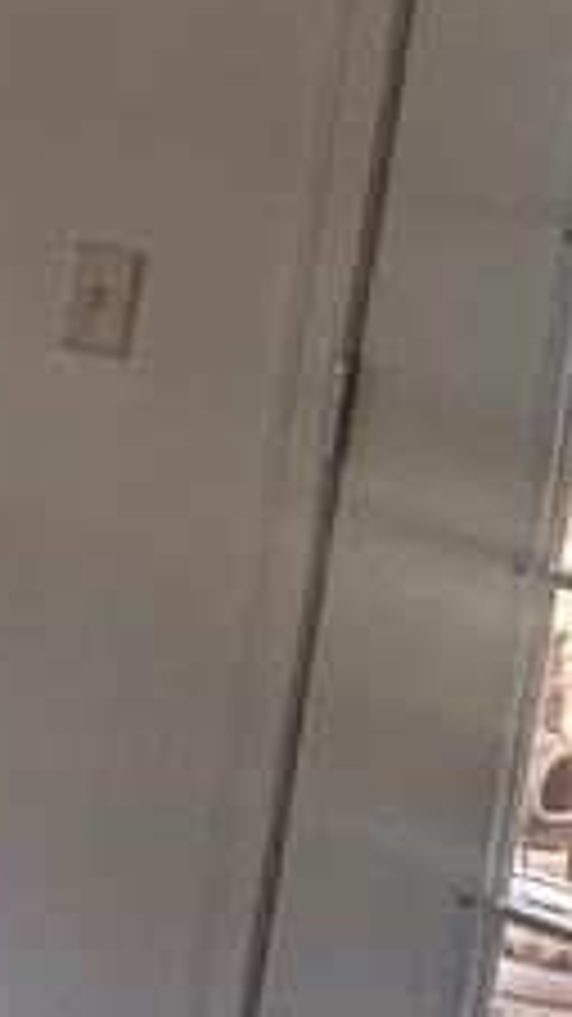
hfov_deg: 8.5
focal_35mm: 97
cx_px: -1504
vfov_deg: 21.1
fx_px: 2617
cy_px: -40
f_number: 2.2
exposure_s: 1/120
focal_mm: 2.22
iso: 250
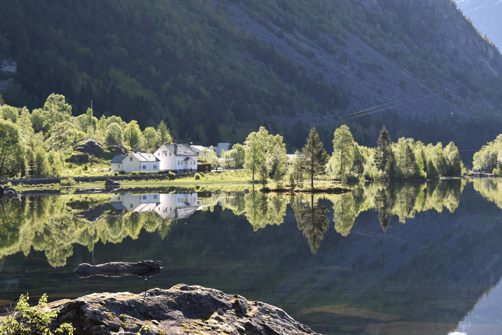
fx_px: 1150
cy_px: 168
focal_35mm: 82
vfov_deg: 16.6
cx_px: 251
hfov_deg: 24.6
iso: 200
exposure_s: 1/250
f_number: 5.6
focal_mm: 55
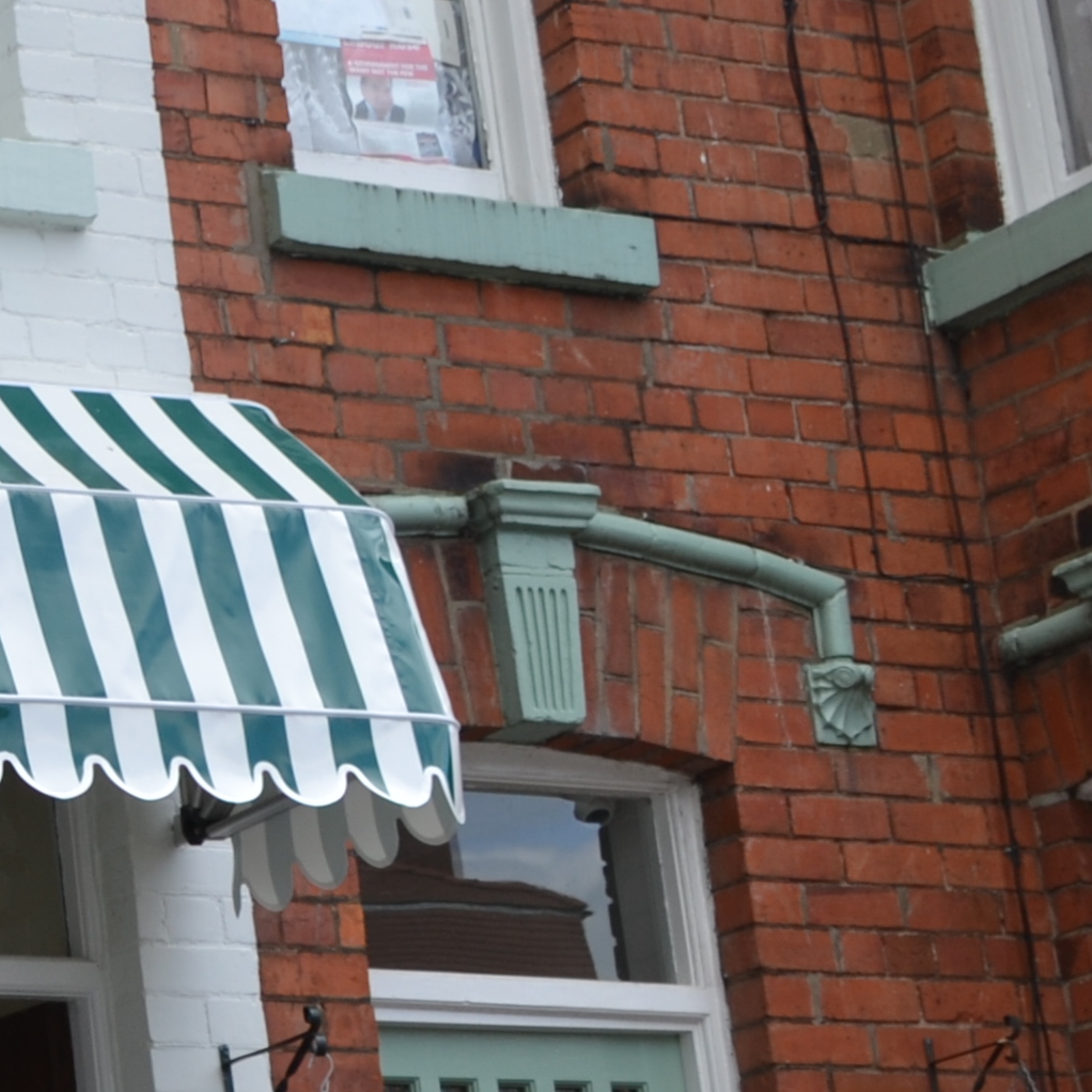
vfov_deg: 15.1
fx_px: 4104
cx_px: -760
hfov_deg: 13.8
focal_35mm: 115
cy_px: 668
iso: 100
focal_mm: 20
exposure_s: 1/125
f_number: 5.6
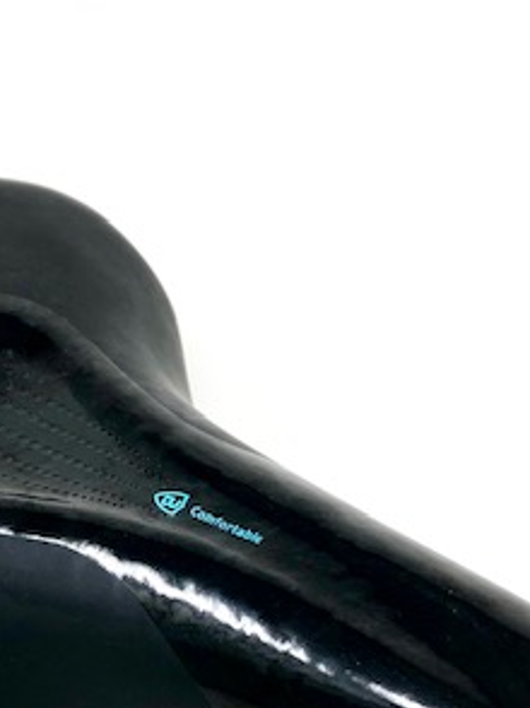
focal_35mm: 61
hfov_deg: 23.6
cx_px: 106
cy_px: 513
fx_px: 1247
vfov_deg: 31.3
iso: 20
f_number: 1.8
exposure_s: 1/100
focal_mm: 3.99
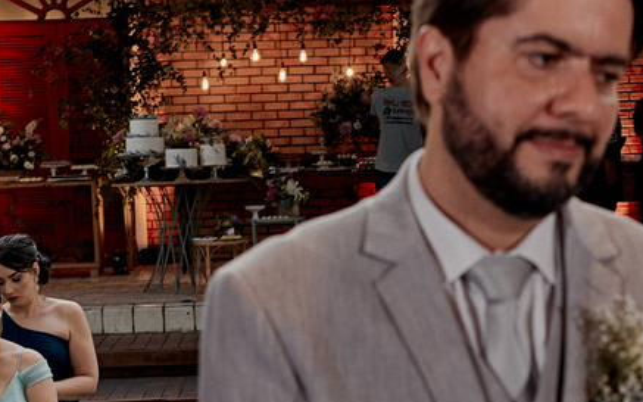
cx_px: 387
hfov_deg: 21.2
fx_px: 1717
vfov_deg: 13.1
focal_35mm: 98
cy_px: 460
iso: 800
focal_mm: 35
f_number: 4.5
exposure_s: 1/125
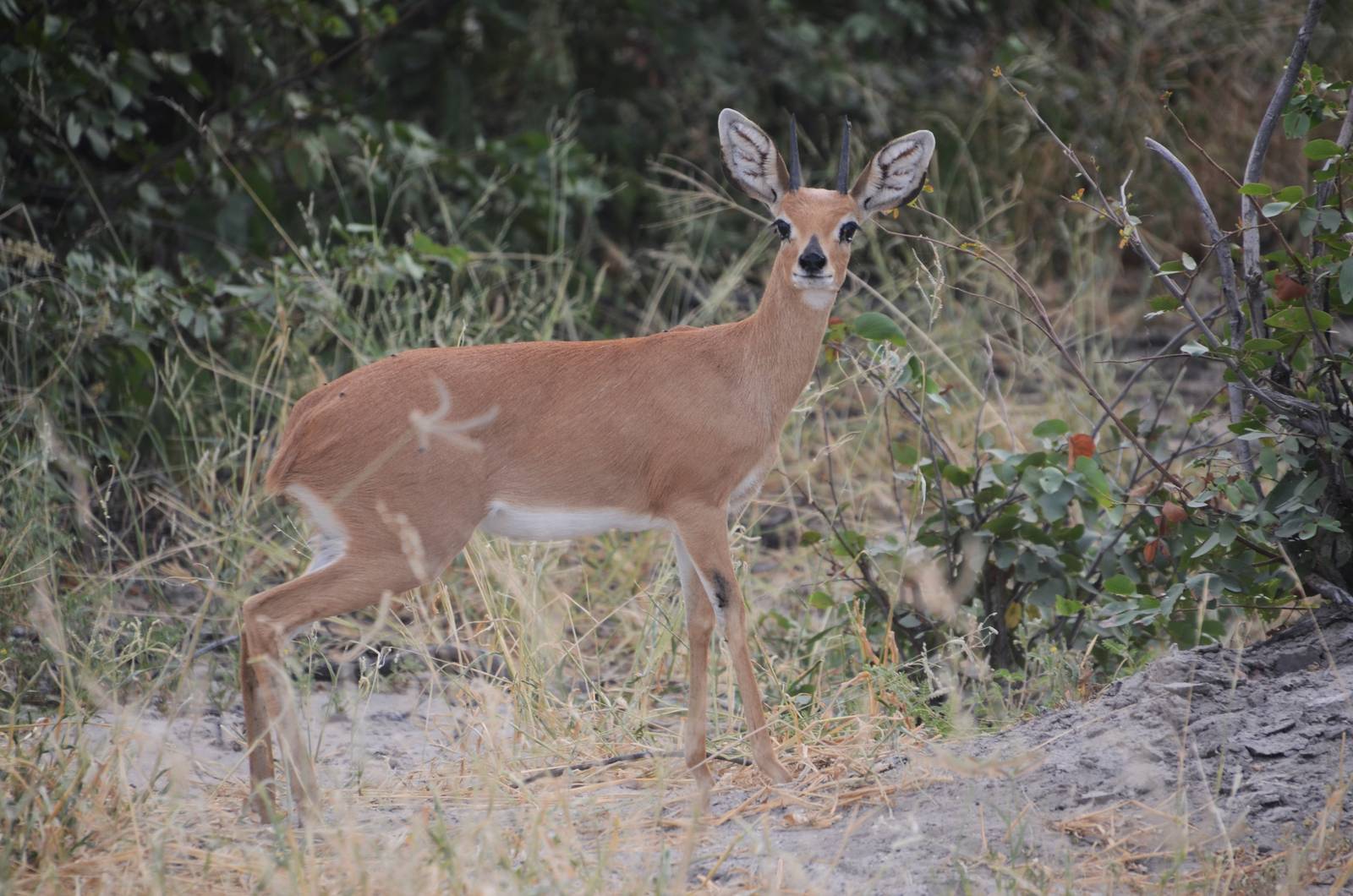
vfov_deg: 3.4
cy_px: 448
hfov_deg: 5.1
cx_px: 676
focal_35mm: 405
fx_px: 15191
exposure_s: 1/100
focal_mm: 270
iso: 200
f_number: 6.3
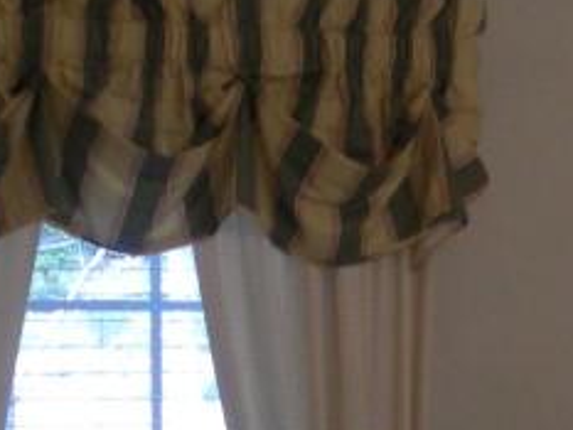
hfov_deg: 12.0
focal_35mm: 158
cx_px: 831
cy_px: 649
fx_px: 2617
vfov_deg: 9.2
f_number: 3.5
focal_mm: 6.3
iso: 142
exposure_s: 1/58.5
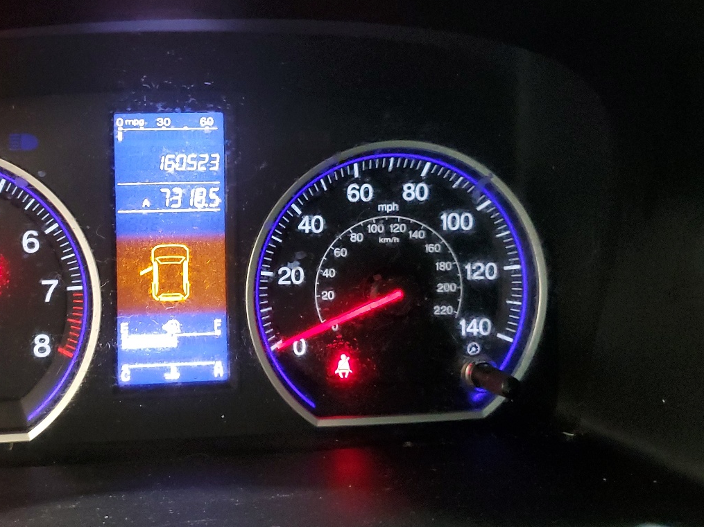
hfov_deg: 44.1
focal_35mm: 41
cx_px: 169
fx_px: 834
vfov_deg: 35.1
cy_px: 222
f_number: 1.5
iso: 303
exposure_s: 1/24
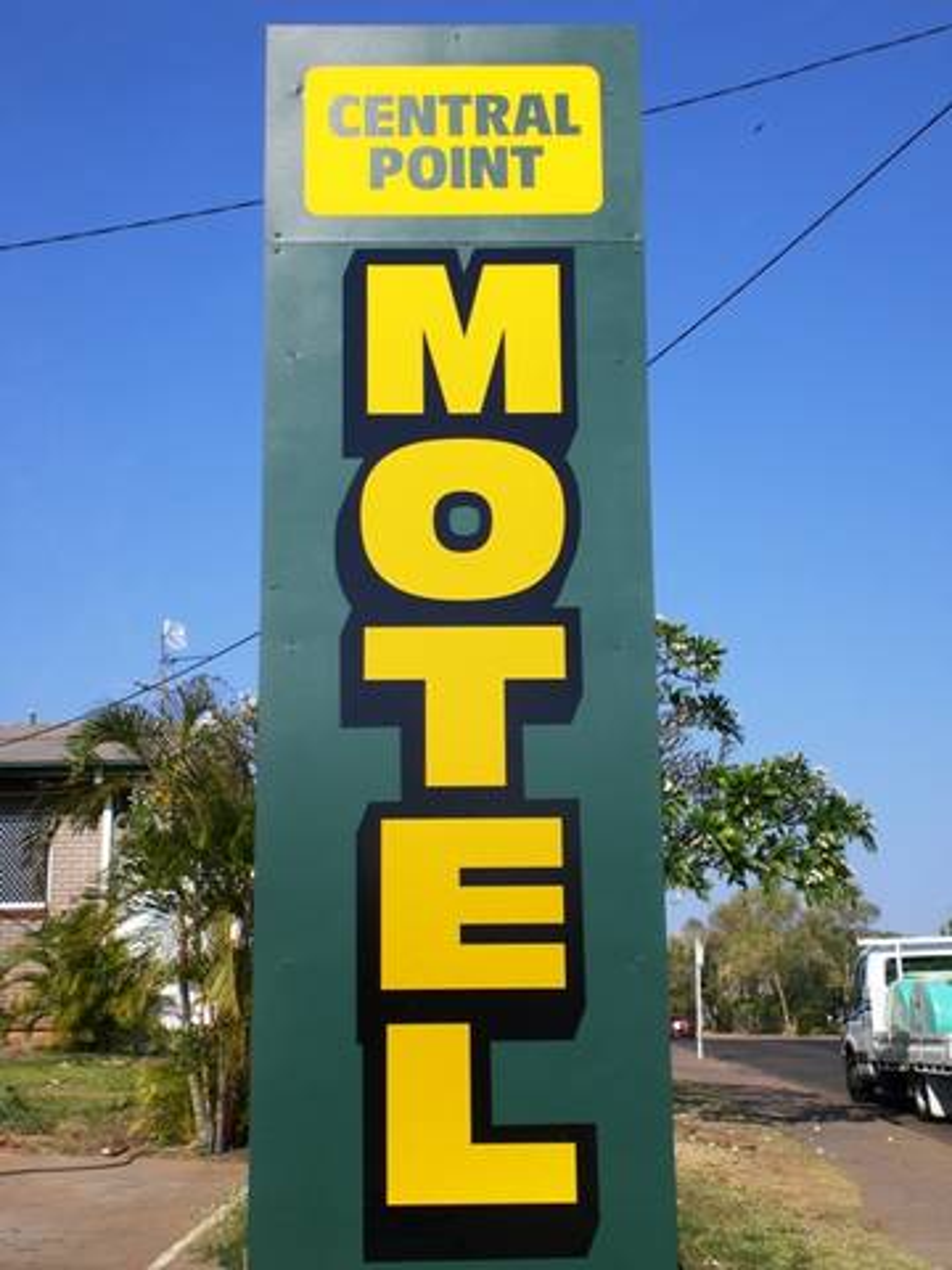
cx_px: 476
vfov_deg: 37.5
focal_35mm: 51
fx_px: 1870
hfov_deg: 28.6
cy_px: 635
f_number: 5.1
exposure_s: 1/500
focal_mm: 8.44
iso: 50
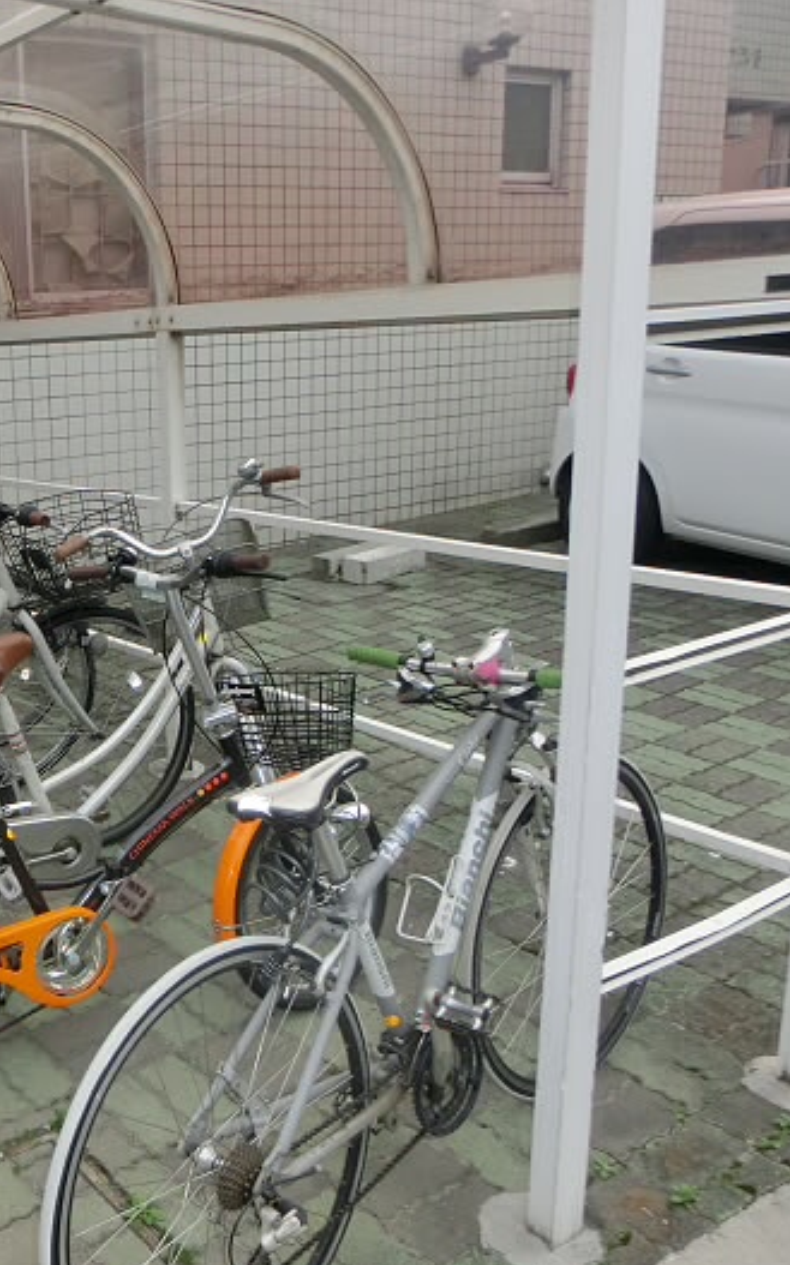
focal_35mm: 35
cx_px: -20
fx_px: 1207
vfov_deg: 55.3
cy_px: 647
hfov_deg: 32.9
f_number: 3
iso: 100
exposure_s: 1/125
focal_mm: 4.24
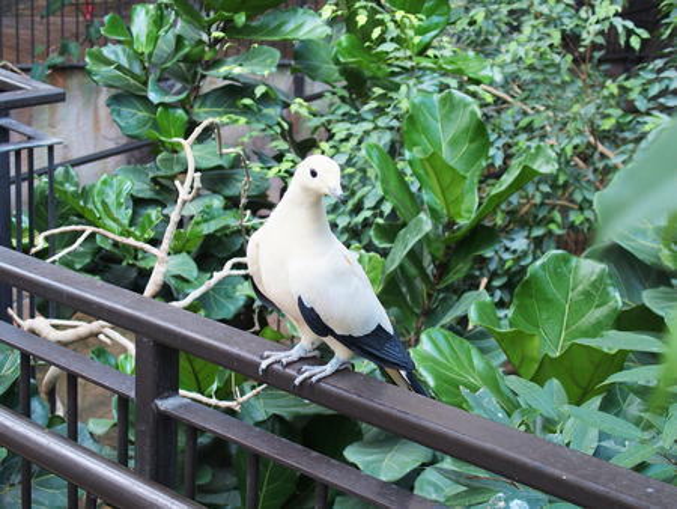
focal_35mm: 62
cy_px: 254
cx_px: 338
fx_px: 1213
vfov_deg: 23.7
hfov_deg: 31.2
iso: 200
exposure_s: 1/100
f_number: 2.8
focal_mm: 13.2
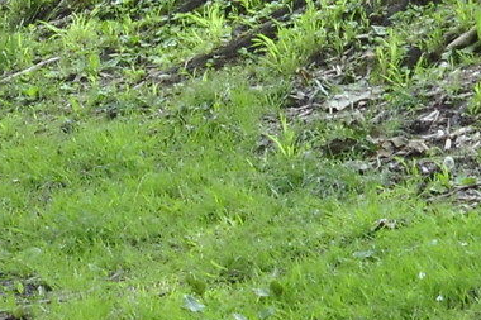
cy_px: -569
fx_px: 10753
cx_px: -424
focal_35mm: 805
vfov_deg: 1.7
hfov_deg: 2.6
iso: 450
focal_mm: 85
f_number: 10
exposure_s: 1/125
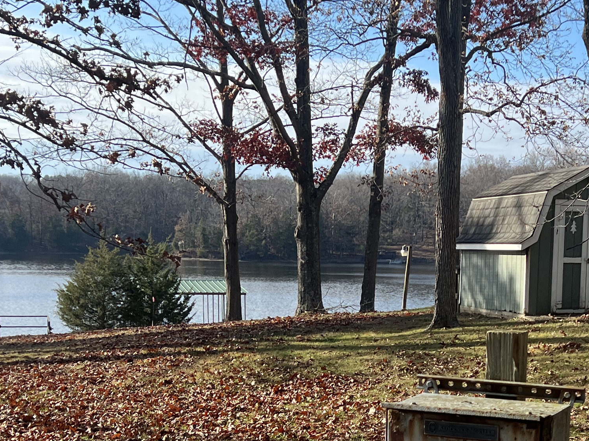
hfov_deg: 27.5
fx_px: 1191
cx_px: 412
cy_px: 419
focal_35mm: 70
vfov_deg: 20.5
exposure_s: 1/1621
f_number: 1.5
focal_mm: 5.7
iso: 50
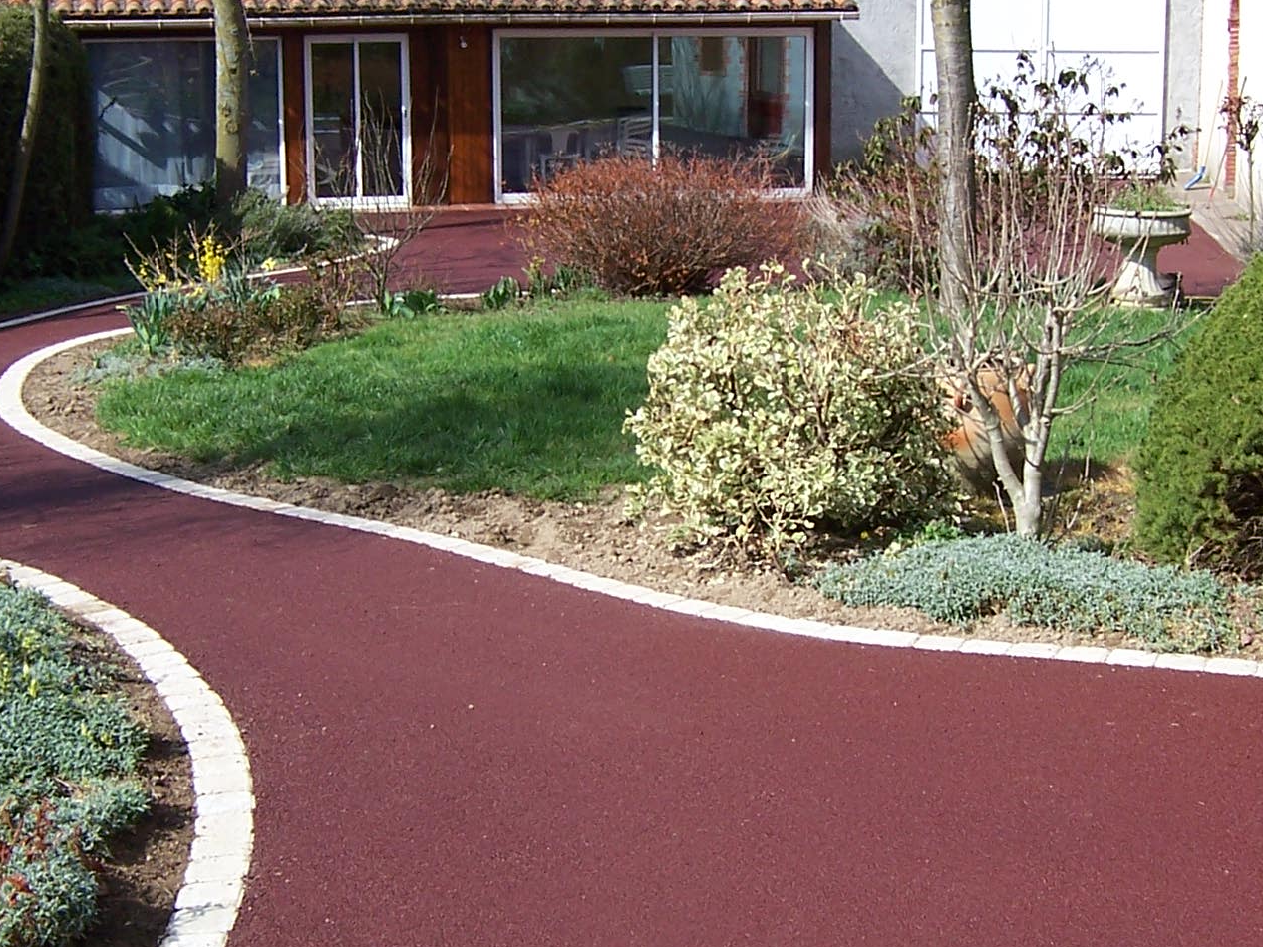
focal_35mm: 60
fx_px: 2189
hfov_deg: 32.2
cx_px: 689
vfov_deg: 24.4
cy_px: 395
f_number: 3.4
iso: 80
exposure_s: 1/750
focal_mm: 5.5
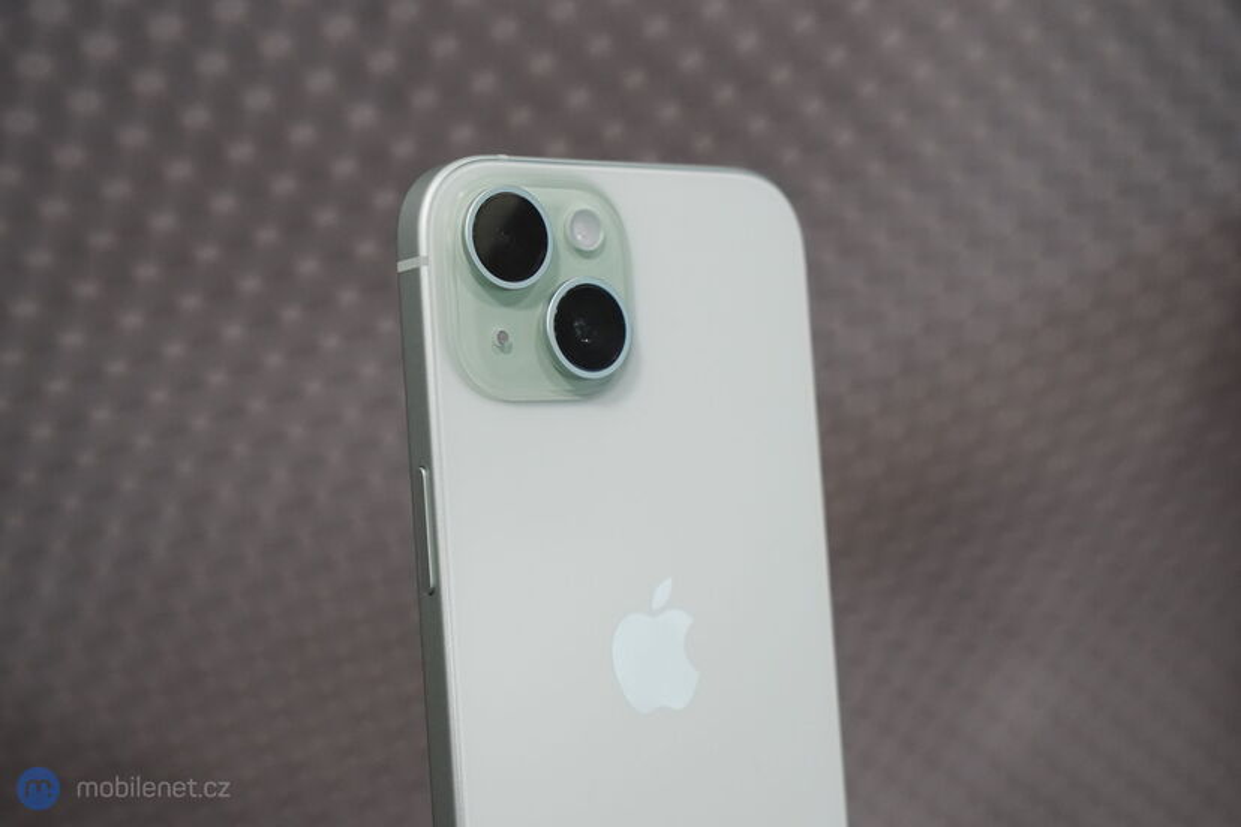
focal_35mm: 70
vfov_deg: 19.5
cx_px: 620
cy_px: 414
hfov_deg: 28.8
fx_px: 2413
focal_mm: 70
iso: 5000
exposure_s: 1/160
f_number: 6.3
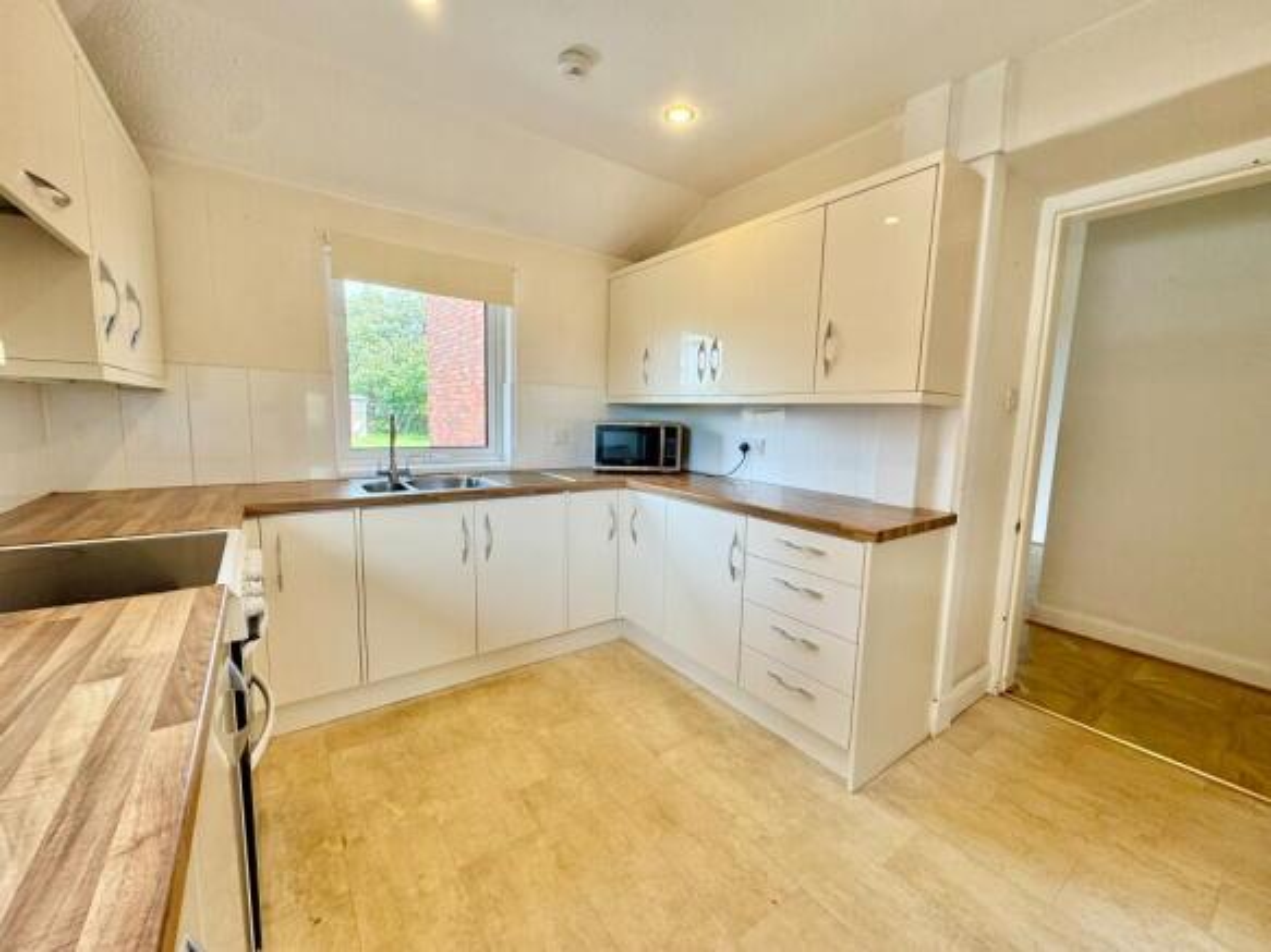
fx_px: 514
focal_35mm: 14
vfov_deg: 85.7
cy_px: 476
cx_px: 636
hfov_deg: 102.1
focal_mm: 2.22
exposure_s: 1/99
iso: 50
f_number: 2.2
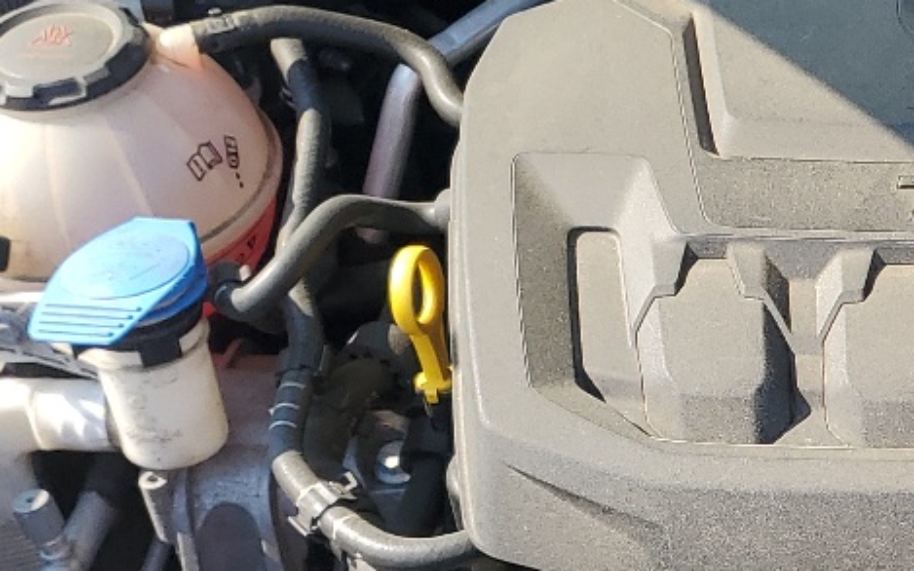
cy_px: 503
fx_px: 2341
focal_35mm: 94
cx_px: 1228
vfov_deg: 13.8
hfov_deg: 20.0
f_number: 1.5
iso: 50
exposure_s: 1/1111
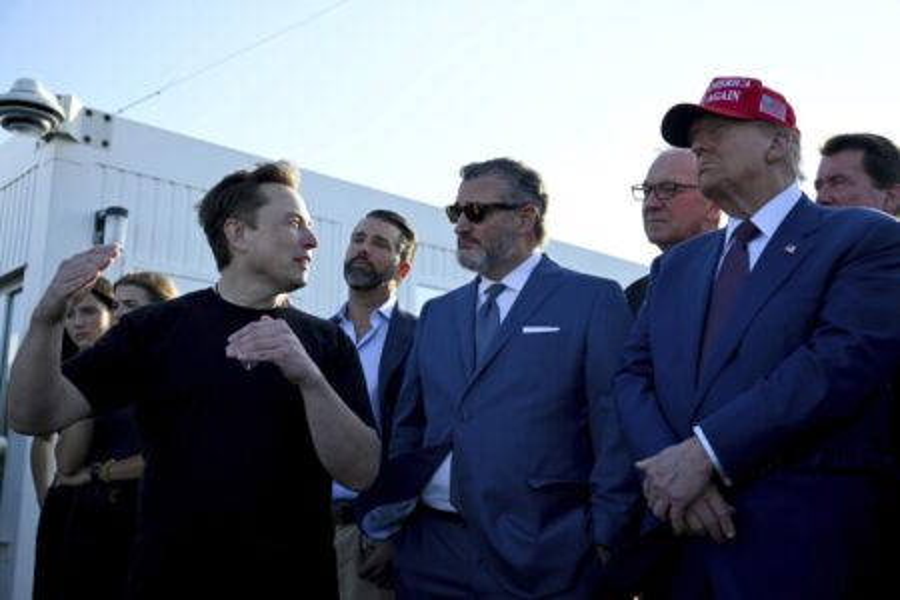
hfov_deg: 49.6
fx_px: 975
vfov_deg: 34.2
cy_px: 300
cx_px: 450
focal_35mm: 39
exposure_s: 1/320
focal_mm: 39
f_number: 4
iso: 64
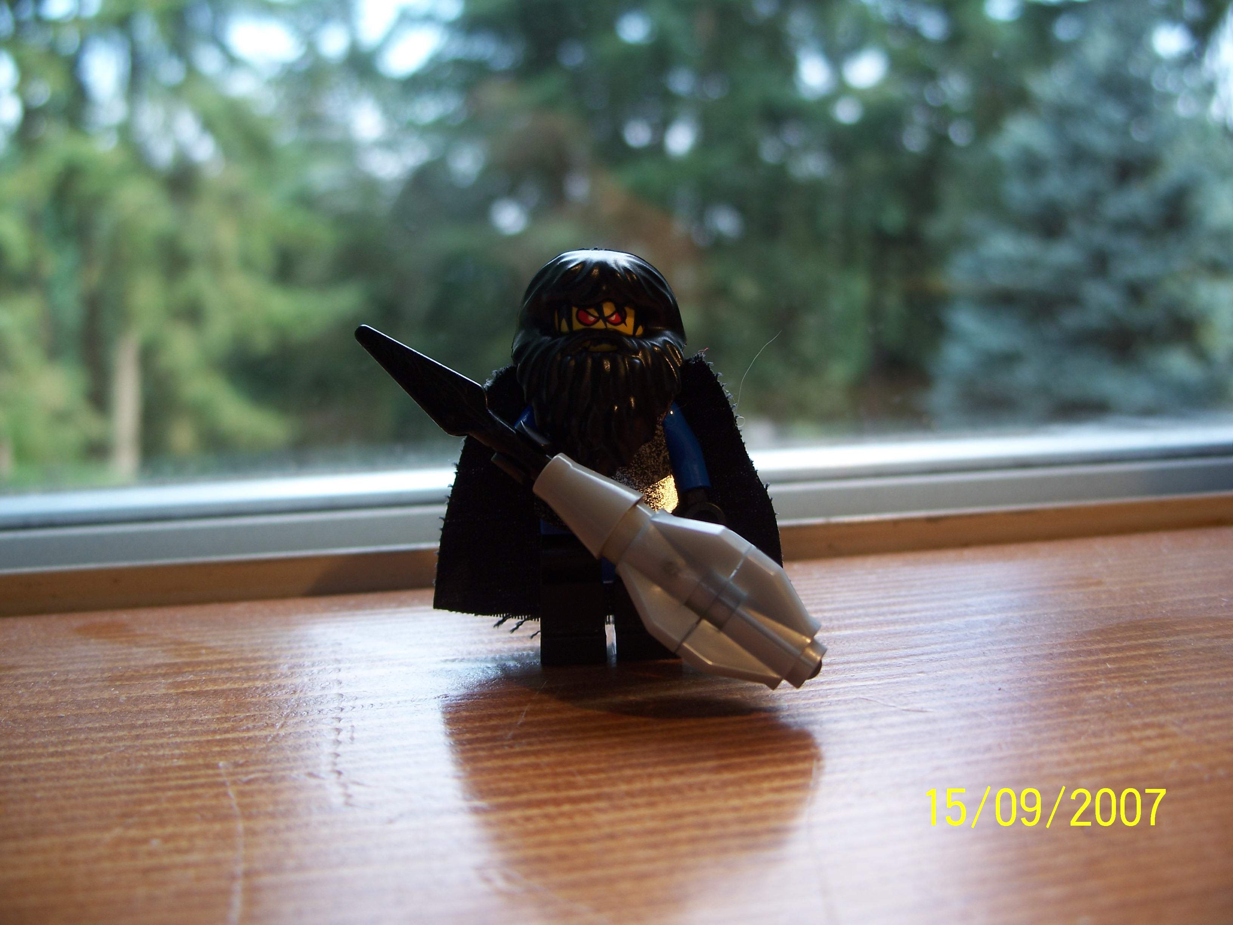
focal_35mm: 37
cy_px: 462
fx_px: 1318
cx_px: 616
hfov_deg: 50.1
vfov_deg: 38.7
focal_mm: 7.8
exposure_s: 1/80
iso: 64
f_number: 2.8
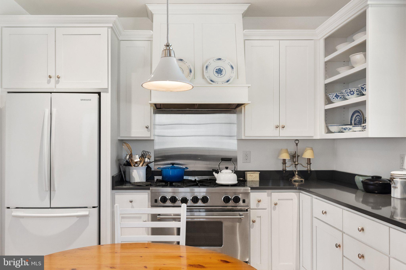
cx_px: 203
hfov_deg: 63.7
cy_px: 135
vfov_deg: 45.0
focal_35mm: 29
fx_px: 327
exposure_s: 1/8
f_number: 8
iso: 800
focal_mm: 19.5
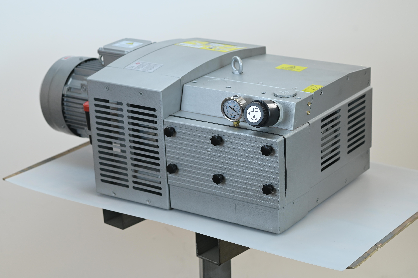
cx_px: 209
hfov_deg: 23.9
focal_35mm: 85
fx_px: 986
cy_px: 139
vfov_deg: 16.1
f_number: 4.5
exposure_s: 1/200
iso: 1250
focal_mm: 85
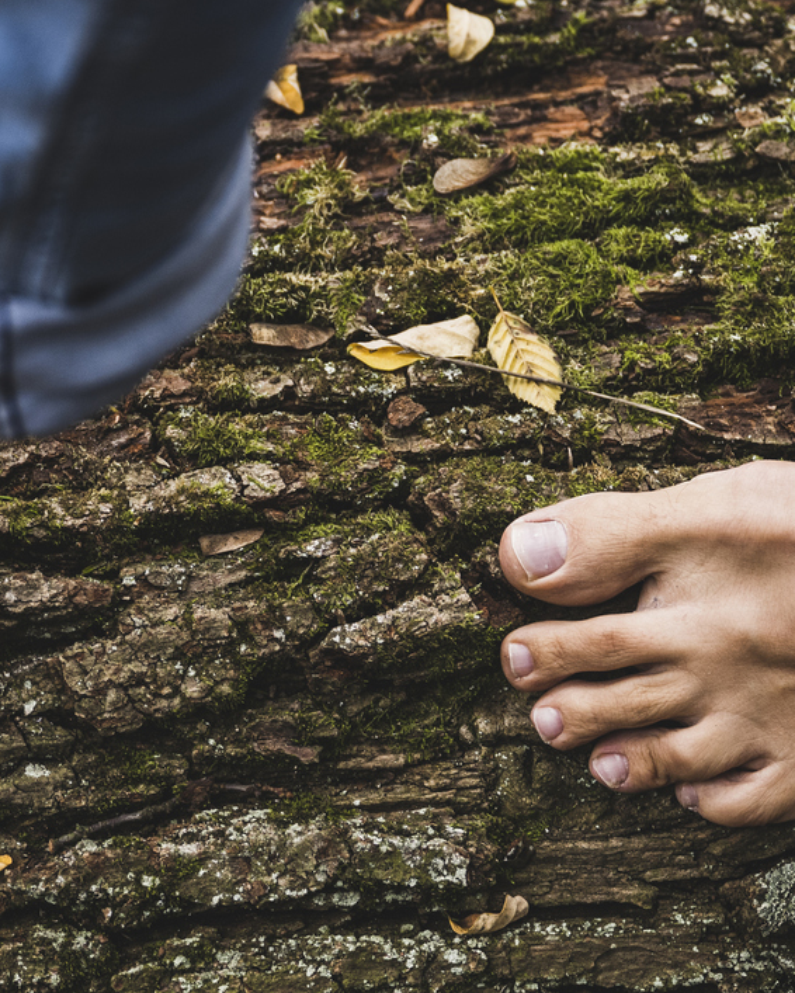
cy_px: 669
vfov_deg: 12.7
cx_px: -82
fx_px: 4469
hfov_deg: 10.1
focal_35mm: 152
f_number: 3.2
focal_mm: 54
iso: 400
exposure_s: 1/400
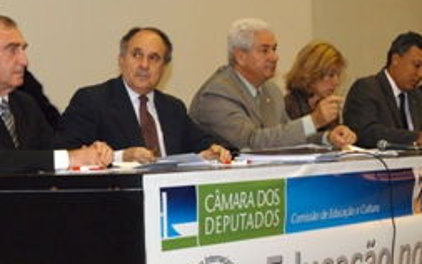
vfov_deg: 8.8
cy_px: 119
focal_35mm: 149
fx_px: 1712
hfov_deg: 14.0
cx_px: 294
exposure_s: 1/60
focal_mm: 55
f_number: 5.6
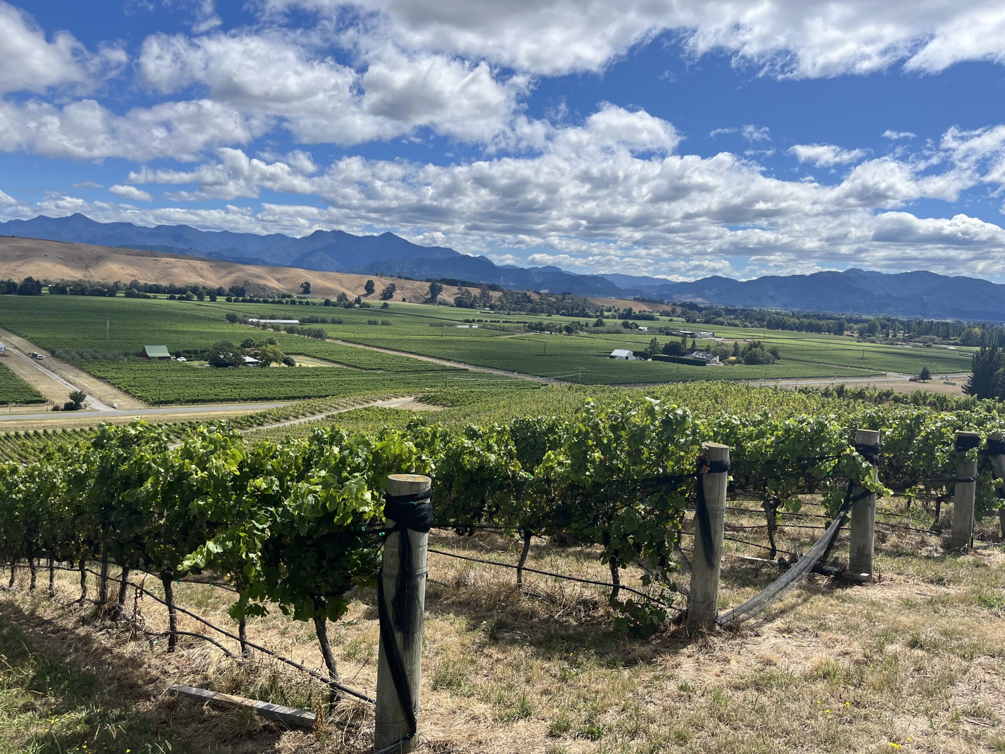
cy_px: 377
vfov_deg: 53.1
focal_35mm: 26
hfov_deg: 67.3
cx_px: 502
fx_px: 755
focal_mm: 5.1
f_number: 1.6
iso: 50
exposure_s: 1/5319
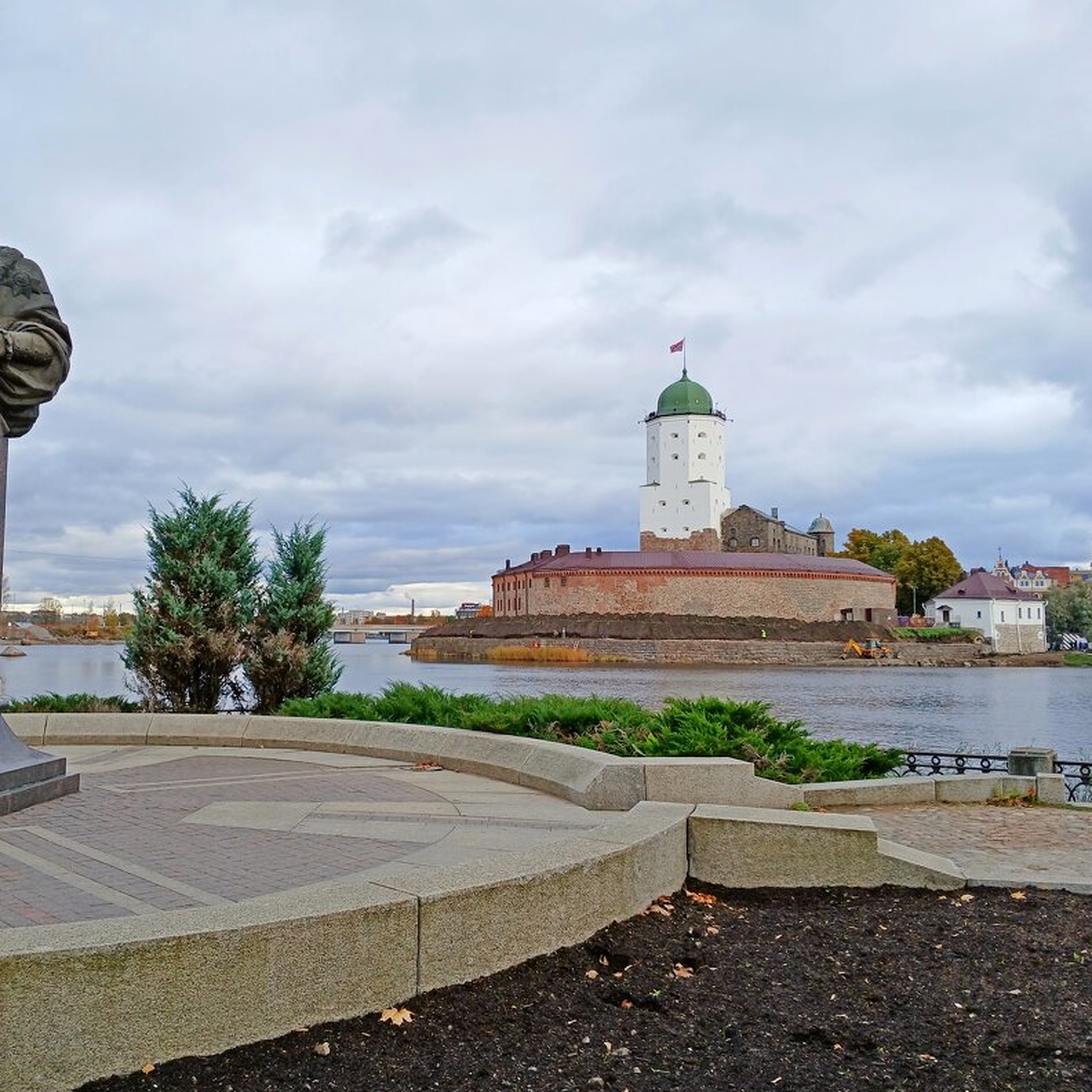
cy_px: 544
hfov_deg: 52.2
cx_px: 438
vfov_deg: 52.5
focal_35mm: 31
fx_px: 1106
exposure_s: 1/136
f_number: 1.8
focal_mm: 3.98
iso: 20
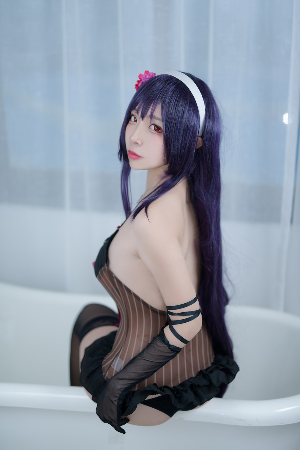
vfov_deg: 39.6
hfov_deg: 27.0
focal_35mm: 50
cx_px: 150
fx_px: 624
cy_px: 225
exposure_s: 1/200
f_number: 1.4
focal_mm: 50
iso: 100
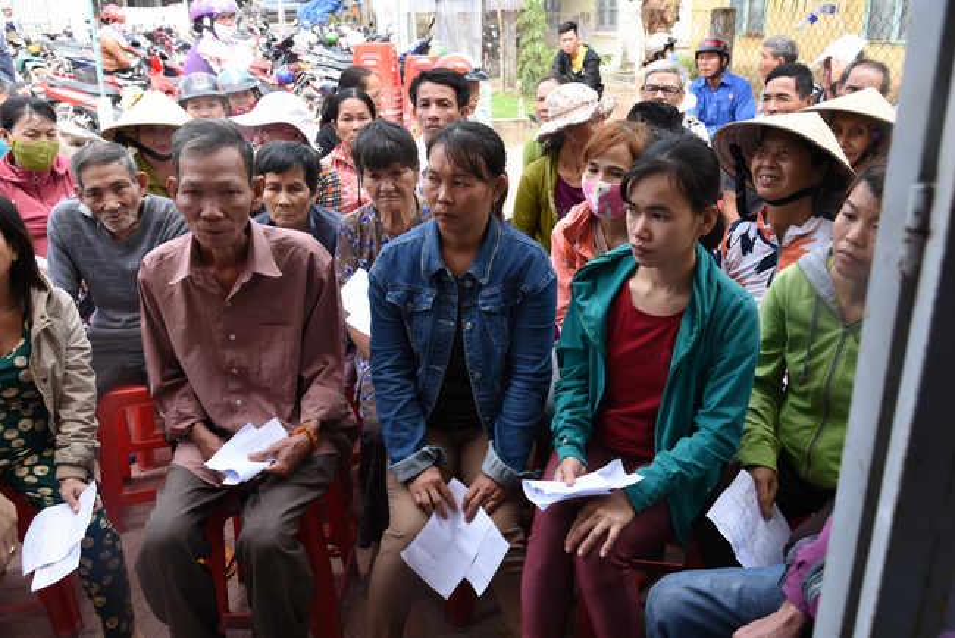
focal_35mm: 31
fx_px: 823
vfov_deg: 42.4
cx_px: 478
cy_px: 319
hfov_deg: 60.3
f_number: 6.3
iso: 280
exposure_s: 1/160
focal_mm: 31
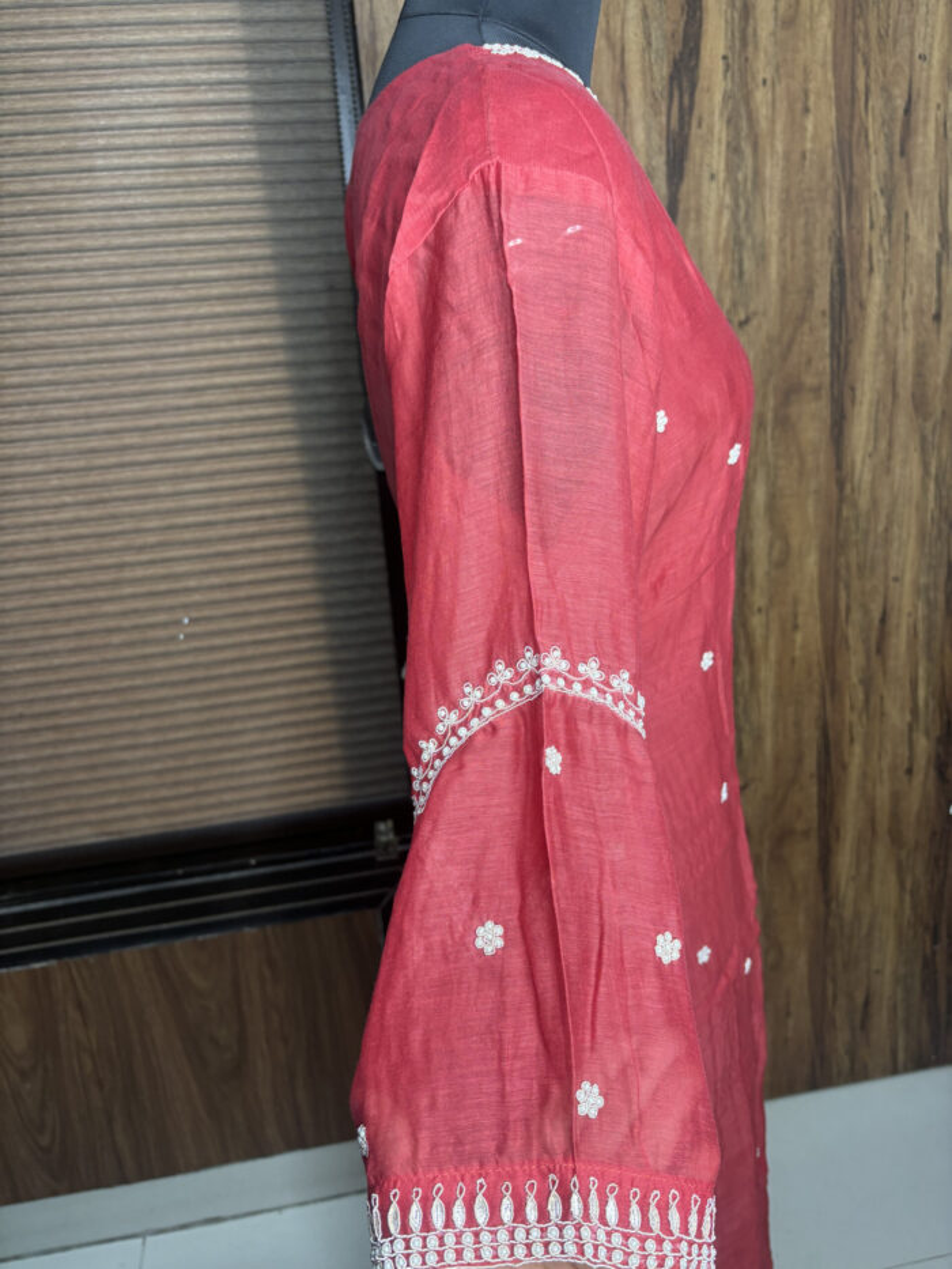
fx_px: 953
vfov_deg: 67.3
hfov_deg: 53.1
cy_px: 634
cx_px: 476
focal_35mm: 26
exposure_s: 1/50
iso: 125
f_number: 1.6
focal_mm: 5.96
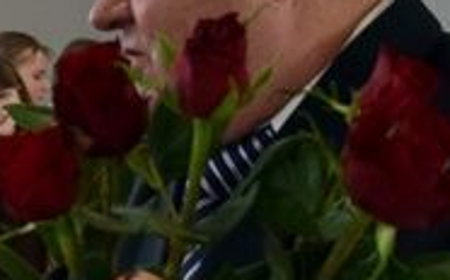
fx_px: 2537
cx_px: -293
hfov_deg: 9.7
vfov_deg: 6.3
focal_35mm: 207
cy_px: 212
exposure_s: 1/100
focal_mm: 28
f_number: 4
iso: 360
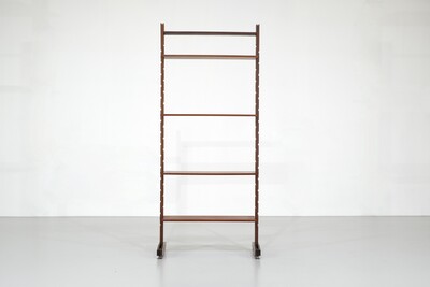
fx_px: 633
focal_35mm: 53
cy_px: 144
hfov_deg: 37.5
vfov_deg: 25.5
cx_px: 215
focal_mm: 35
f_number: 5.6
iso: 800
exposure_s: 1/90
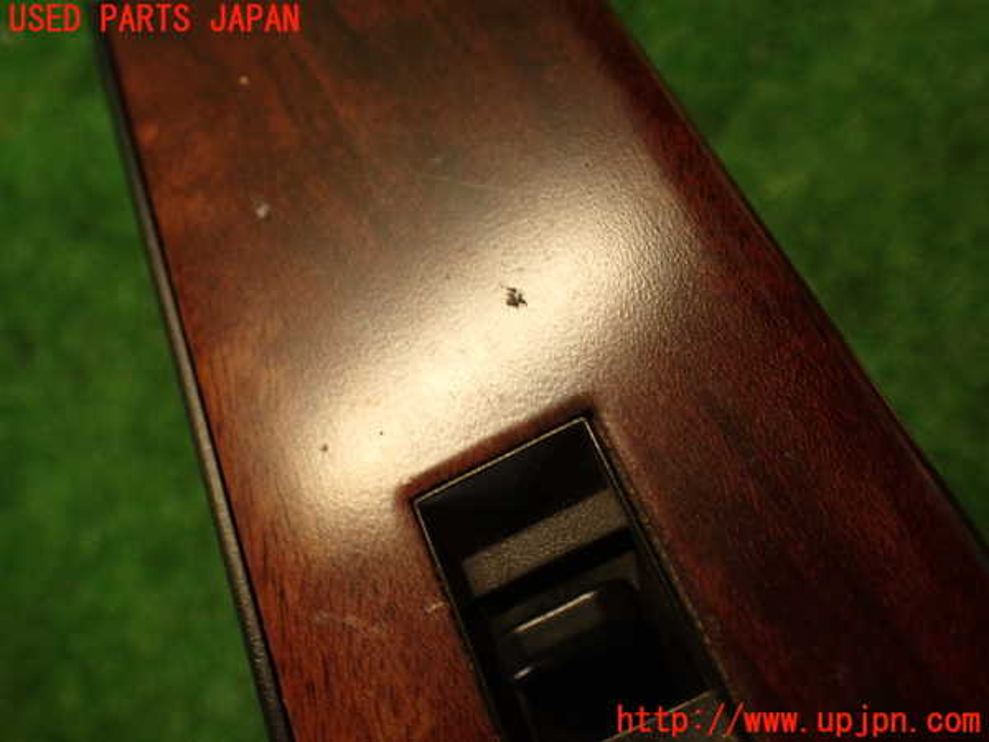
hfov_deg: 60.0
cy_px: 371
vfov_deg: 46.8
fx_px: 857
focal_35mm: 30
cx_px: 494
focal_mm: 5.4
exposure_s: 1/50
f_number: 2.3
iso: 200
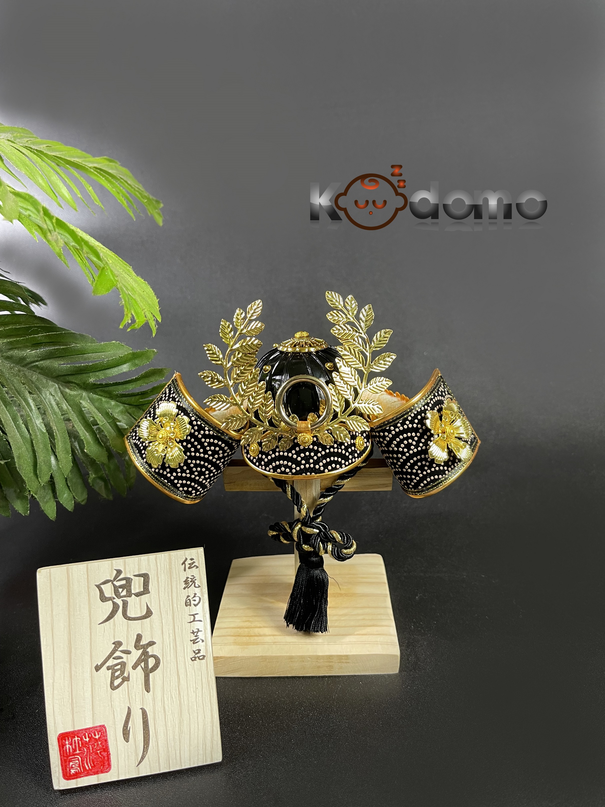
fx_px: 606
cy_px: 404
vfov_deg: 67.3
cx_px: 302
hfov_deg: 53.1
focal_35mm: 26
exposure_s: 1/50
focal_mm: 5.1
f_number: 1.6
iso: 100
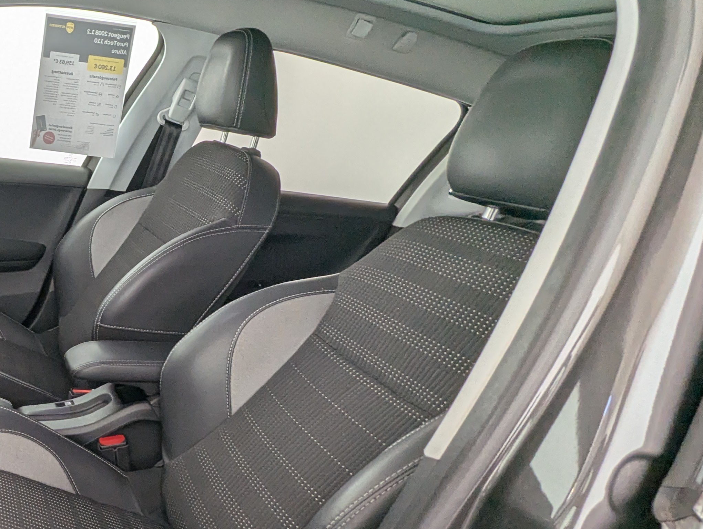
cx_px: 19
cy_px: 364
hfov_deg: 48.1
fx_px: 651
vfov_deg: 43.5
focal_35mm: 32
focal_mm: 2.35
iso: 76
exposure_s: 1/89
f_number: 2.2
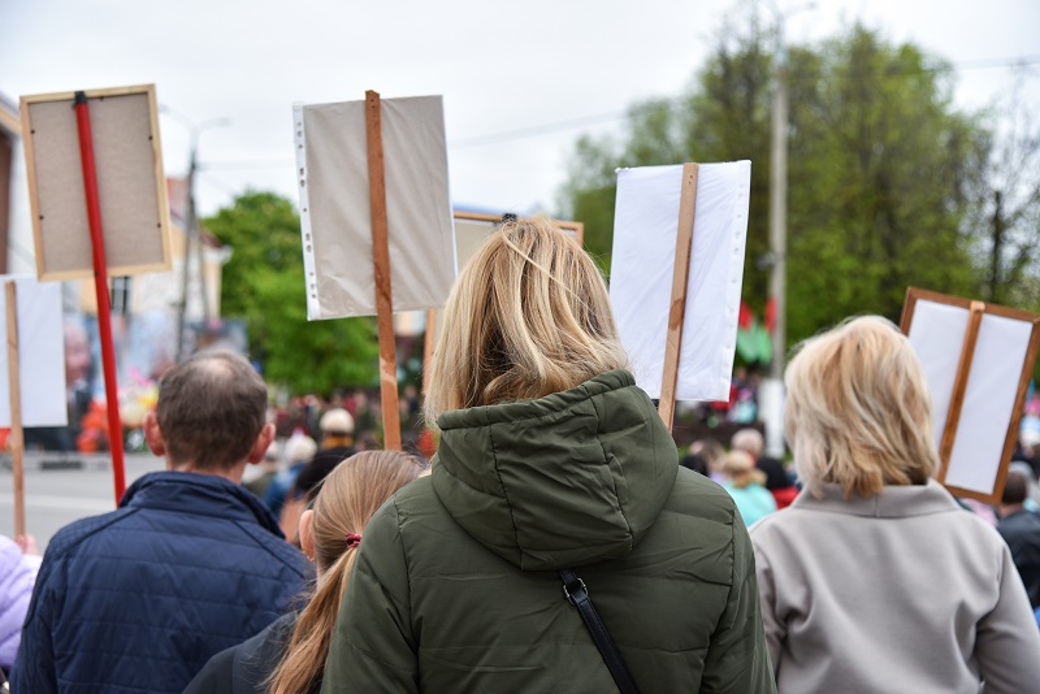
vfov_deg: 23.4
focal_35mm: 58
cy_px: 347
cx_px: 520
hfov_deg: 34.5
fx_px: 1676
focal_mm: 58
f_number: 4.5
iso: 100
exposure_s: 1/320
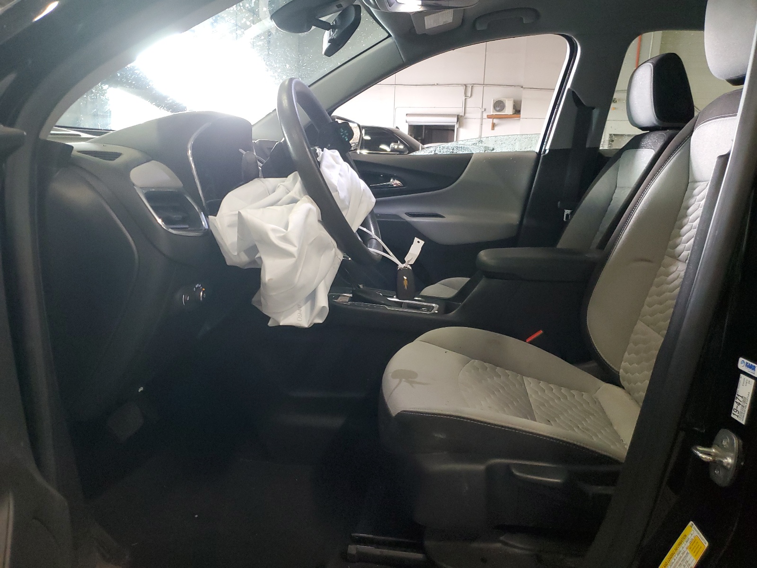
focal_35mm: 26
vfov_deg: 53.1
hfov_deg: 67.3
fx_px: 569
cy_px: 284
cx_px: 378
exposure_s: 1/40
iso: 343
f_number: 1.5
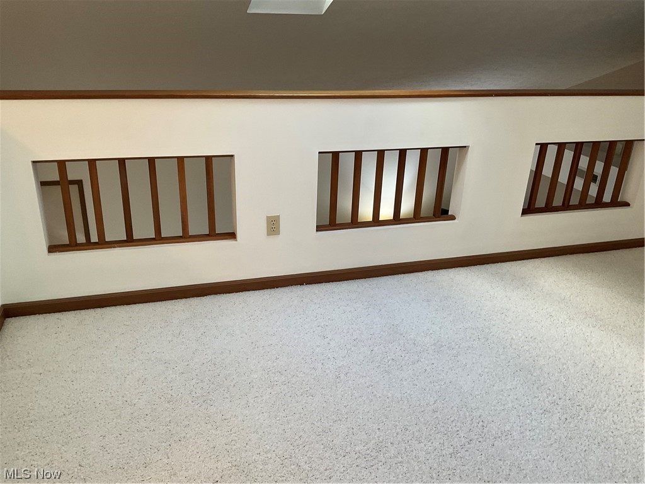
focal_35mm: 29
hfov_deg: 61.7
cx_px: 322
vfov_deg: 48.2
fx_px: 540
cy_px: 242
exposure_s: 1/60
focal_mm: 3
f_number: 1.8
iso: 100
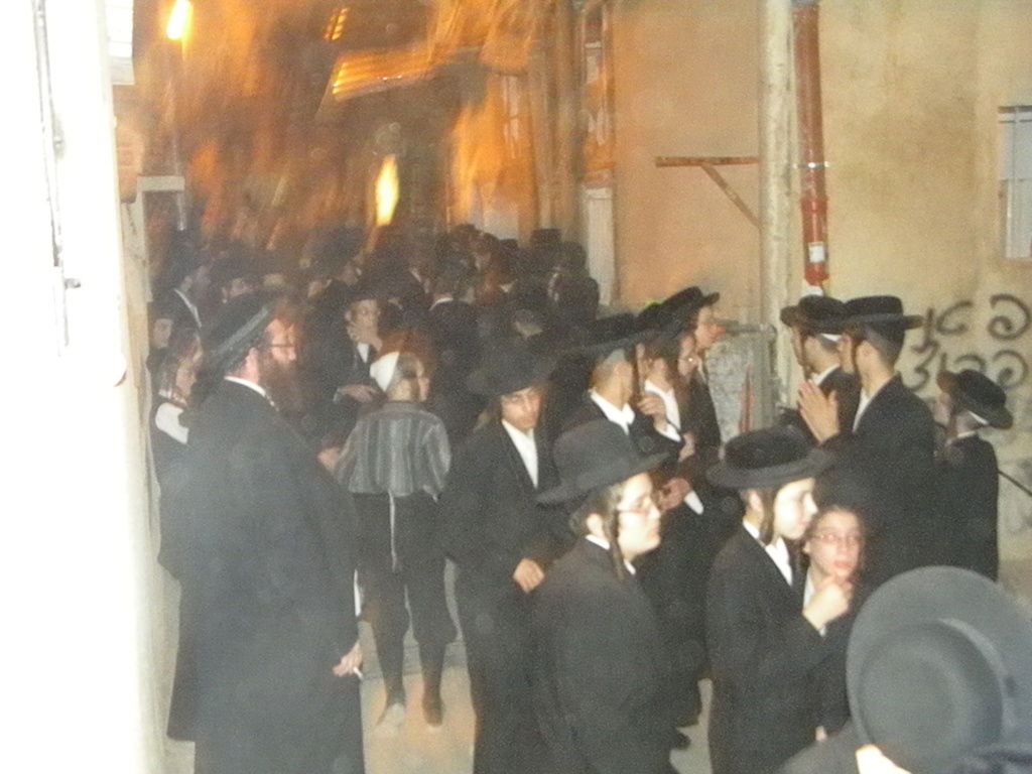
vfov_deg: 35.1
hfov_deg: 45.8
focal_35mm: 41
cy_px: 387
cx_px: 516
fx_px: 1222
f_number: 3.8
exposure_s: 1/30
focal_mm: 7.3
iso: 3200
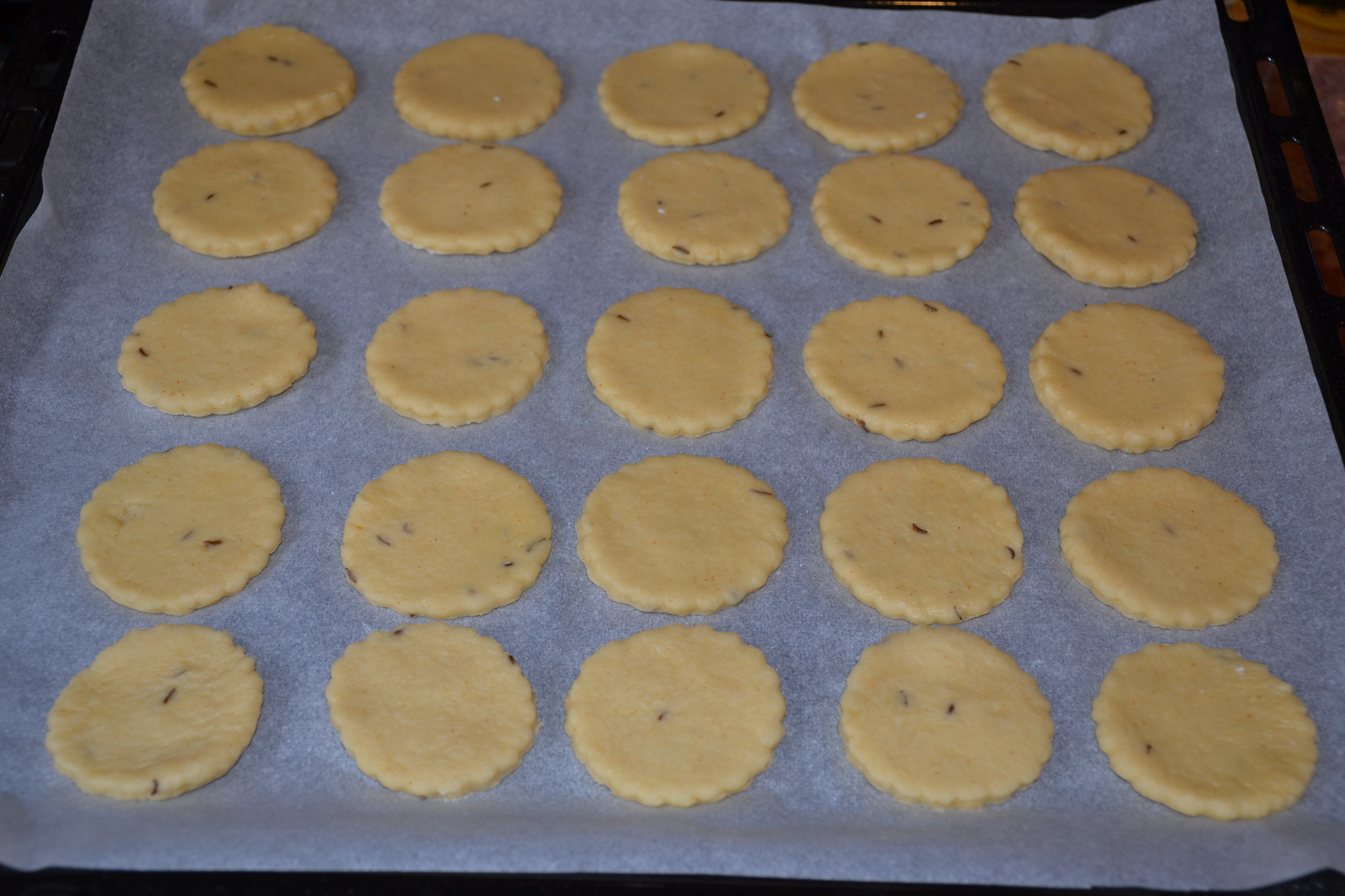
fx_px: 1793
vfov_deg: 28.1
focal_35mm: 48
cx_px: 672
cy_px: 448
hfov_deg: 41.1
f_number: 4
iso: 450
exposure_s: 1/60
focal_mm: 32
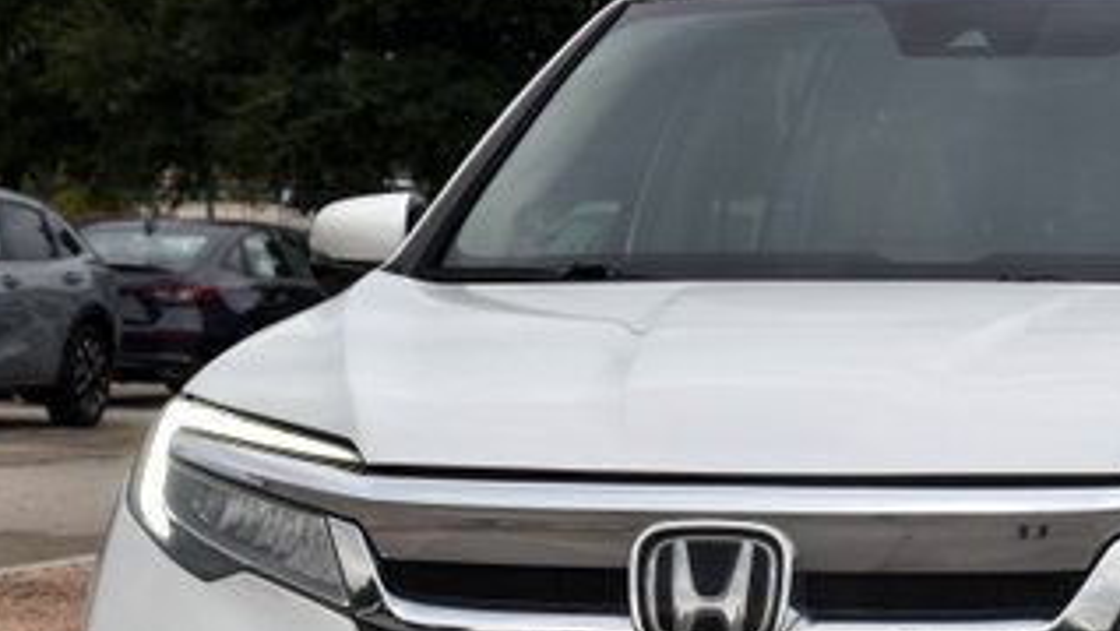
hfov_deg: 13.5
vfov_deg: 7.7
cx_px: 969
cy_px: 531
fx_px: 4693
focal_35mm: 158
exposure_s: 1/250
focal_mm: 50
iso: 200
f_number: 8
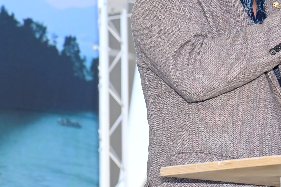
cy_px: 27
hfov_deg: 7.9
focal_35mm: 259
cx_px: 285
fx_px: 2021
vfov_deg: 5.3
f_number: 6.3
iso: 640
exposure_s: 1/800
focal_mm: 120
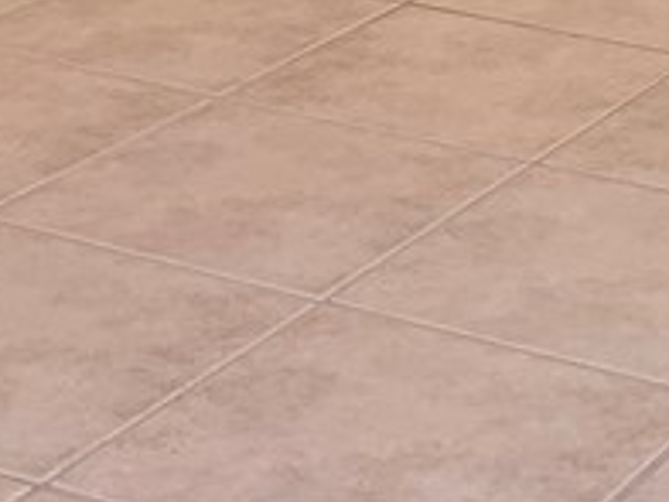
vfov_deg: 9.4
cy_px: -799
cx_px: 413
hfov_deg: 14.5
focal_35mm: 136
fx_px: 2628
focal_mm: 4.25
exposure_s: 1/60
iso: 64
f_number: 1.8
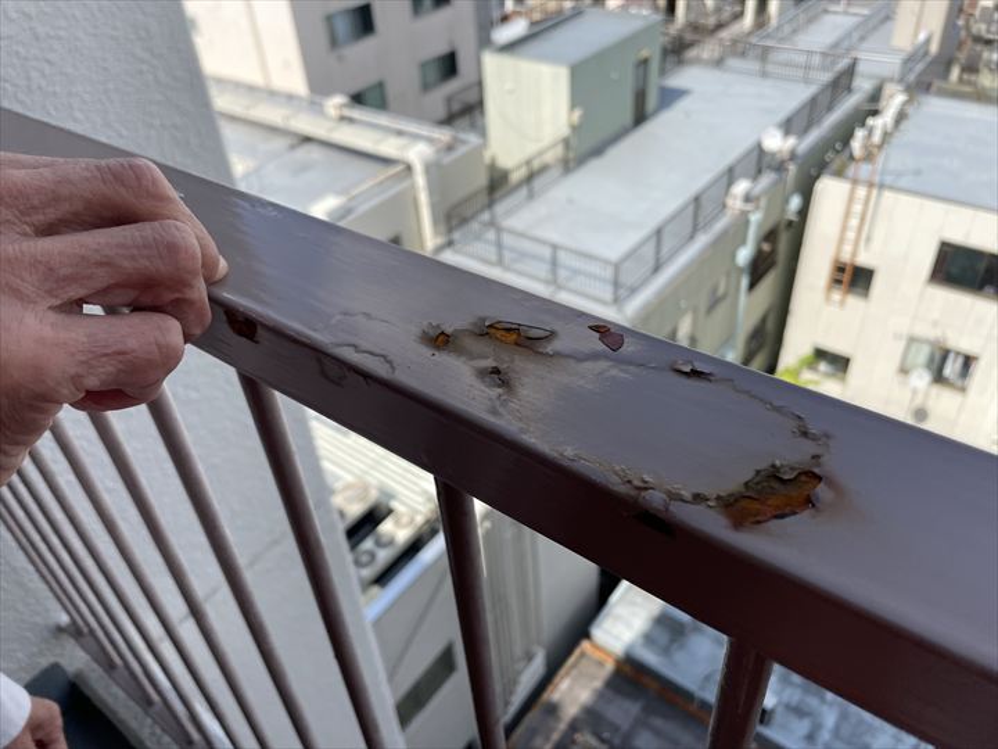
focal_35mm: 26
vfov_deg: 53.1
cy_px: 374
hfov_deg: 67.3
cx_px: 499
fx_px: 750
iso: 32
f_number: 1.6
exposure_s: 1/3040
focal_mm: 4.2
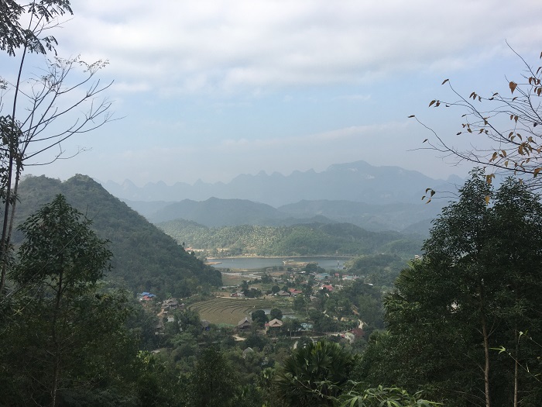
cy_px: 204
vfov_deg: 48.2
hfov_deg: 61.7
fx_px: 454
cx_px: 271
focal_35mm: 29
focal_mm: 4.15
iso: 25
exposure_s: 1/905
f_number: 2.2
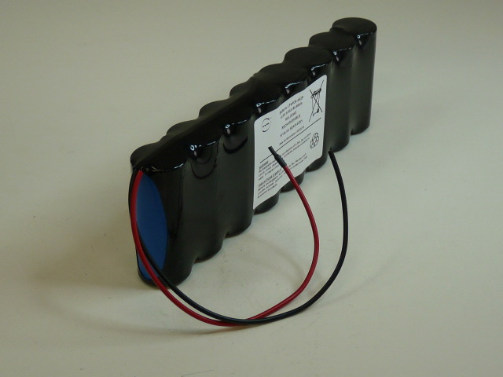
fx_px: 988
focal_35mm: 68
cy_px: 188
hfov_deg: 28.6
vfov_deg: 21.6
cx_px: 252
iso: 100
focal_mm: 6.8
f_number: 3
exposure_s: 1/60
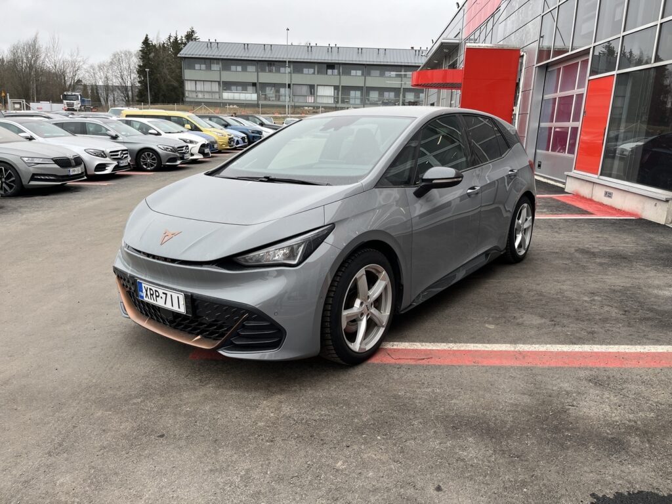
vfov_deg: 53.1
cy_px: 252
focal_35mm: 26
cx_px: 336
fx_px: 505
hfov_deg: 67.3
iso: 50
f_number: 1.6
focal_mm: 5.1
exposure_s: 1/558
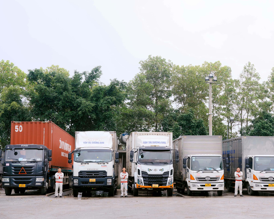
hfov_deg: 31.4
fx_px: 485
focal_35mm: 60
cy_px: 105
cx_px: 173
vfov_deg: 25.4
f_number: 4
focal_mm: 48.7
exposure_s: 1/500
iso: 250
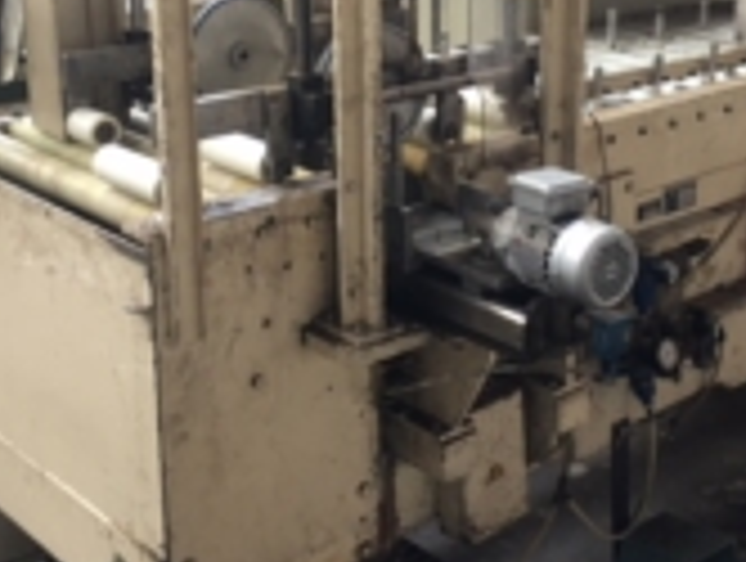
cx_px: 490
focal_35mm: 61
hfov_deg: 31.4
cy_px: 196
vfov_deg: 24.0
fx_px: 1316
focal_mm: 4.15
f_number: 2.2
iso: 32
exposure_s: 1/17
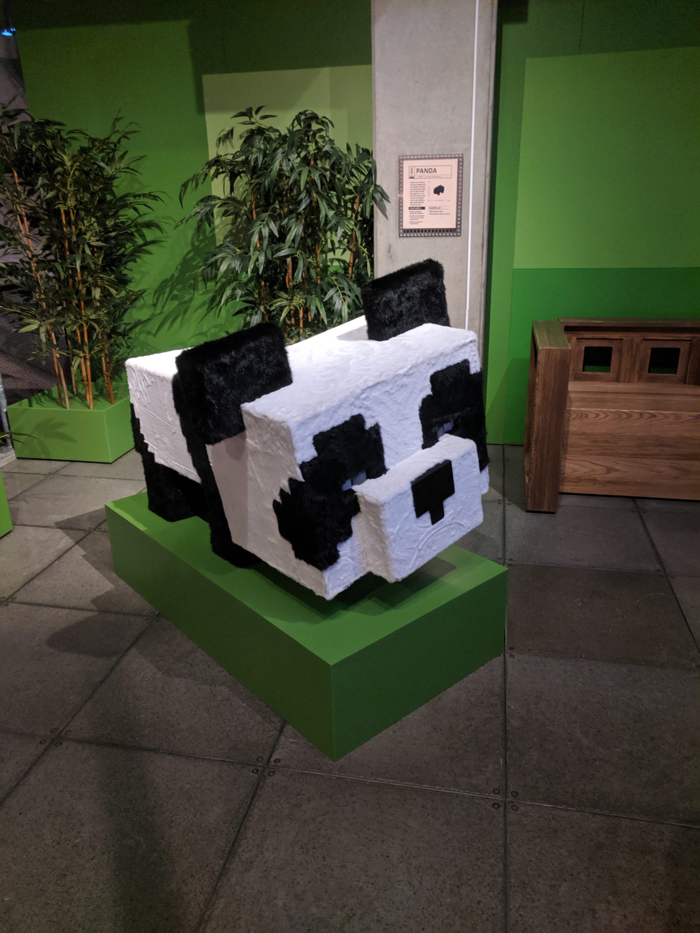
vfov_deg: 67.3
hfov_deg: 53.1
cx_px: 350
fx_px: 701
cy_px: 466
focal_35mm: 26
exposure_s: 1/17.1
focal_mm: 4.67
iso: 966
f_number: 2
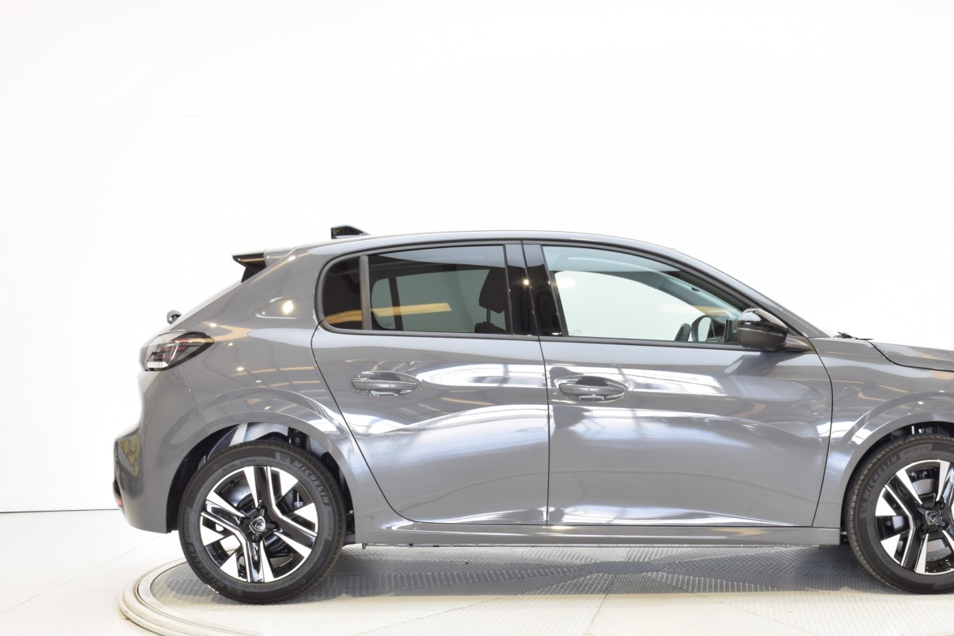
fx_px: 1617
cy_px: 352
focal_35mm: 61
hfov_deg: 32.7
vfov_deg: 22.3
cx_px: 603
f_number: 11
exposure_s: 1/2
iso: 100
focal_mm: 32
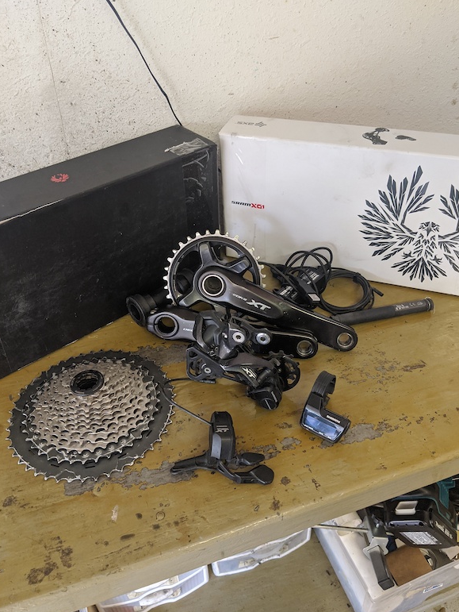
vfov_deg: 63.4
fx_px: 495
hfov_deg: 49.8
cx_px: 229
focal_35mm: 28
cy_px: 302
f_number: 1.8
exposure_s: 1/120
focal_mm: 4.44
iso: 214
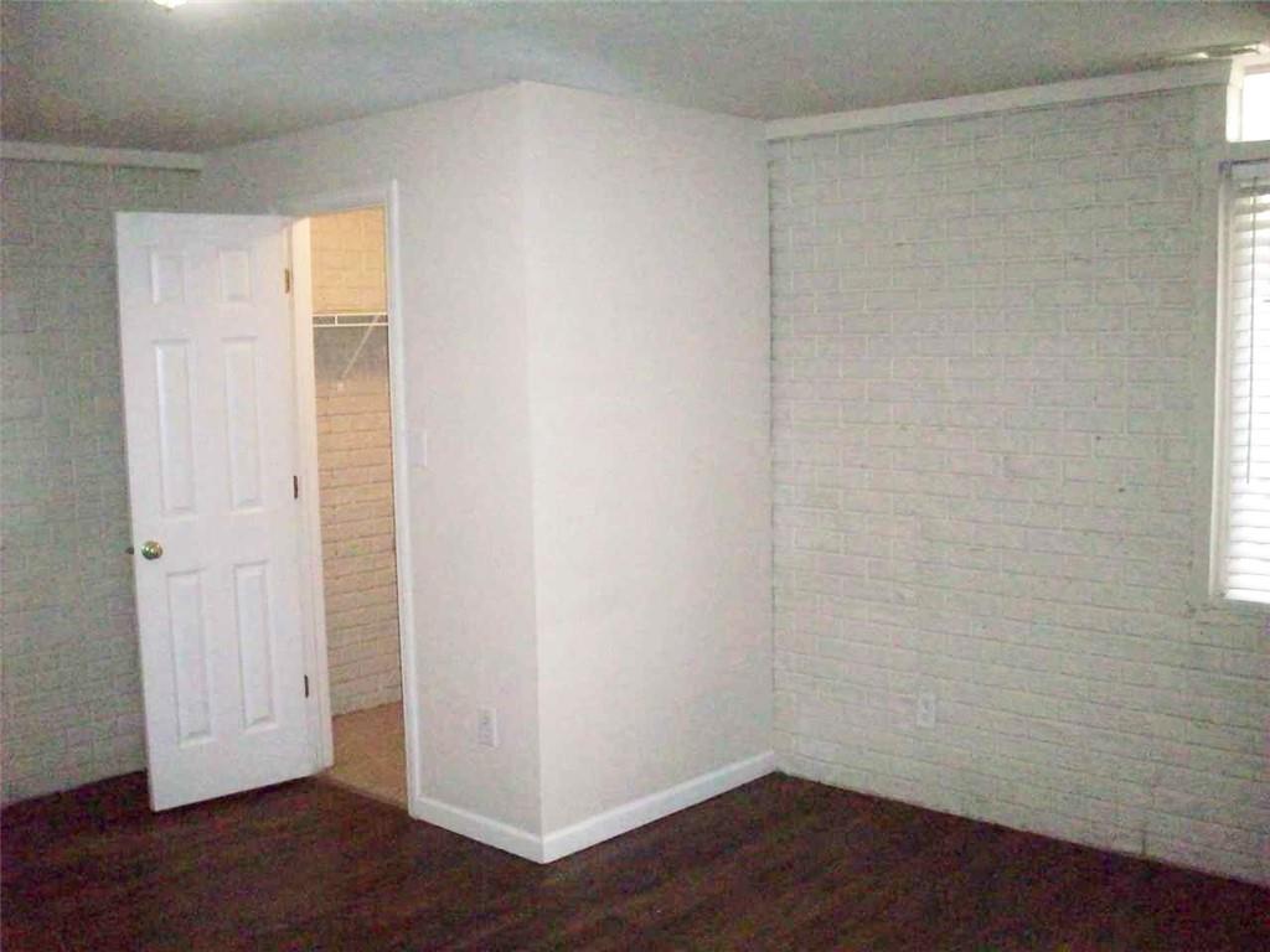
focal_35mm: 37
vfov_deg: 38.7
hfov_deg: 50.1
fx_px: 1357
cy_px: 476
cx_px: 635
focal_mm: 6.2
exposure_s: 1/128
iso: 800
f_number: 2.8
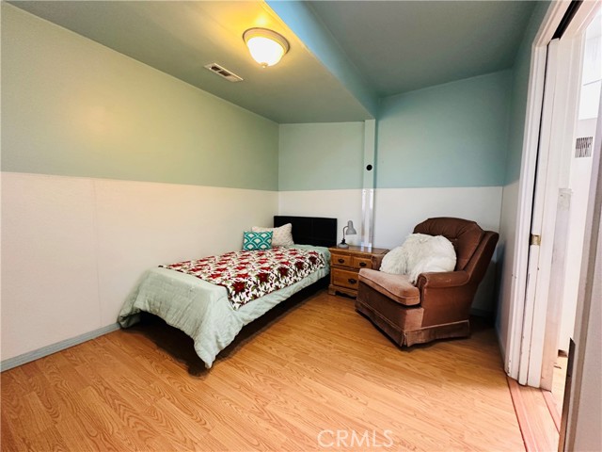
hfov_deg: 102.1
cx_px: 301
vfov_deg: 85.7
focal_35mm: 14
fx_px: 243
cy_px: 226
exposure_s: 1/60
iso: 640
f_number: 2.2
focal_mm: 2.22
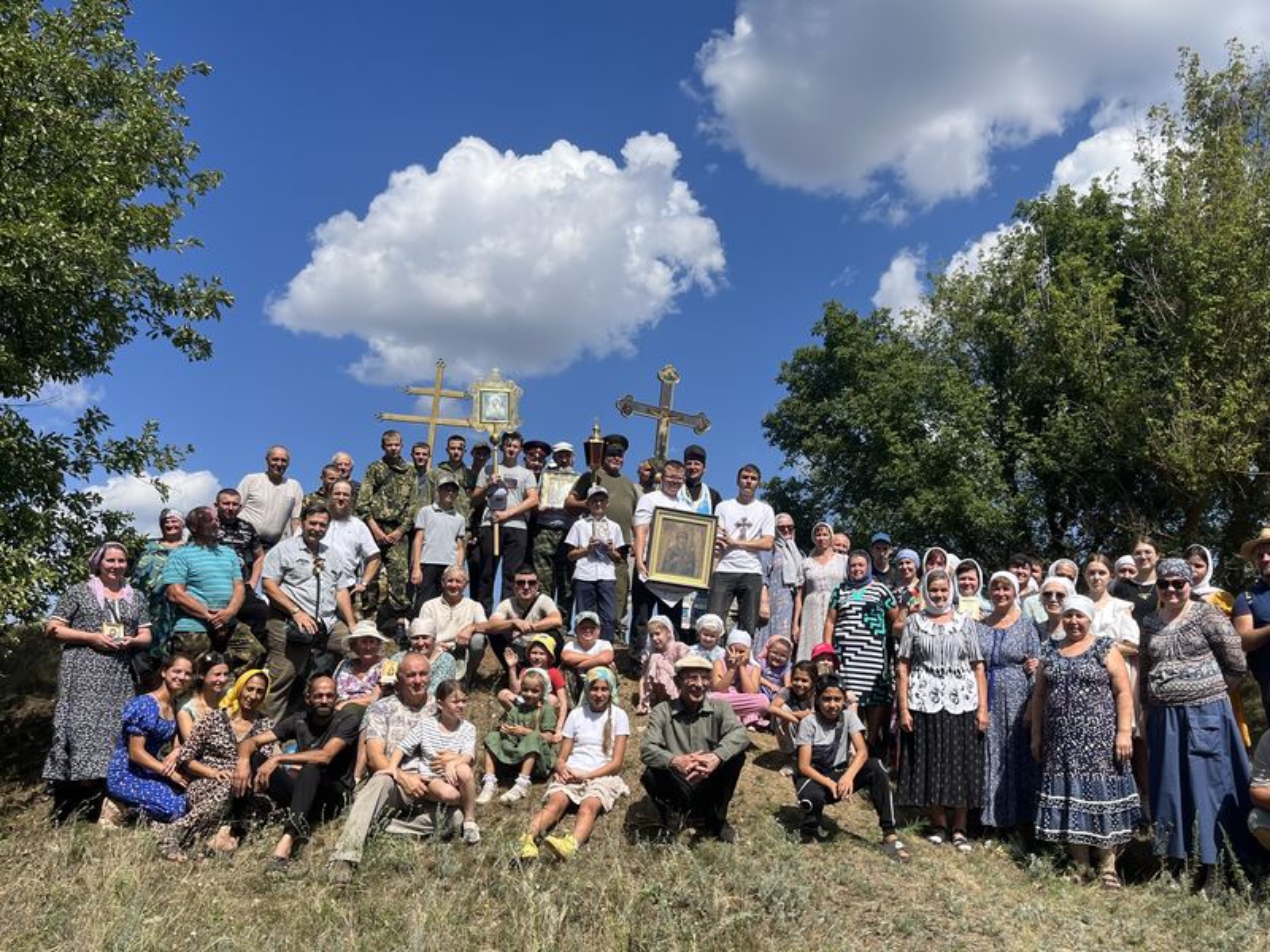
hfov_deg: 67.3
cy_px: 476
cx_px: 635
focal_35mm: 26
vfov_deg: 53.1
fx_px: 954
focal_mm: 5.1
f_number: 1.6
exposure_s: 1/4016
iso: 50
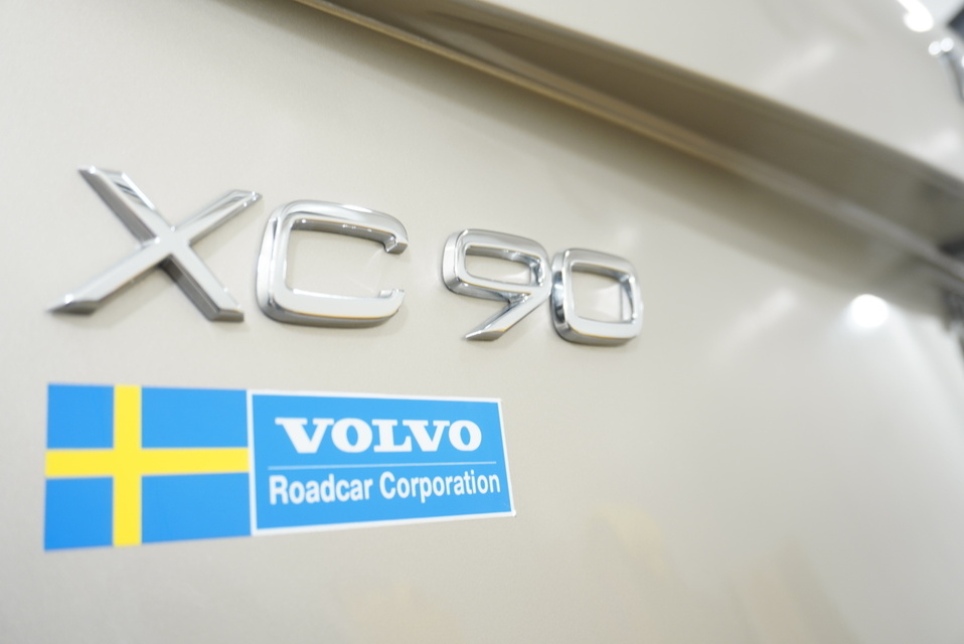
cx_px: 482
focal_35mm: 33
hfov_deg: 57.2
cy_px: 322
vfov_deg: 40.0
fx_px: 884
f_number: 4
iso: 250
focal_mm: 22
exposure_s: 1/40
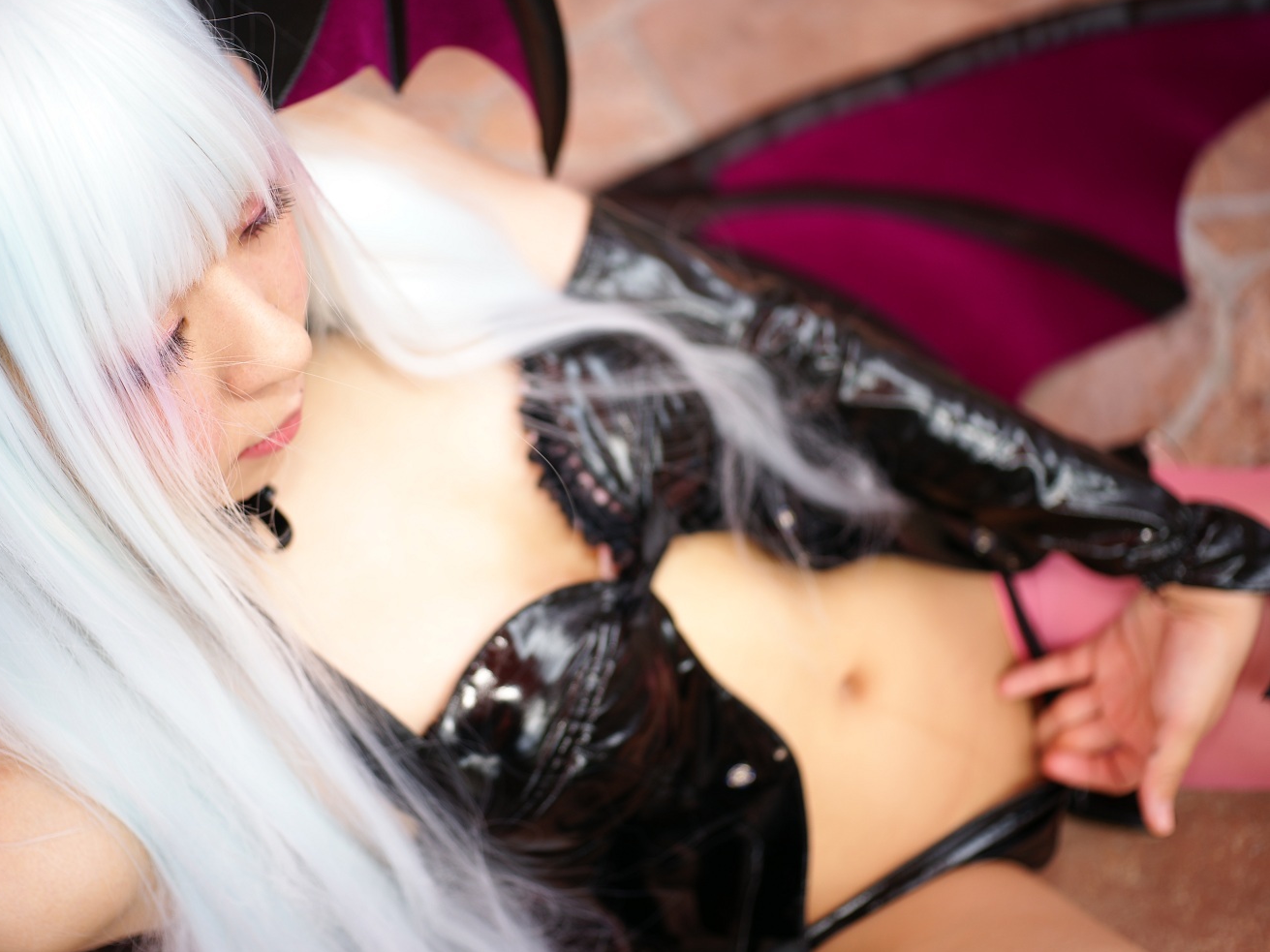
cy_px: 472
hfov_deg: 34.9
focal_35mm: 55
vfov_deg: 26.6
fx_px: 2018
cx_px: 544
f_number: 2.8
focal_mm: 50
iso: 100
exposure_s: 1/100
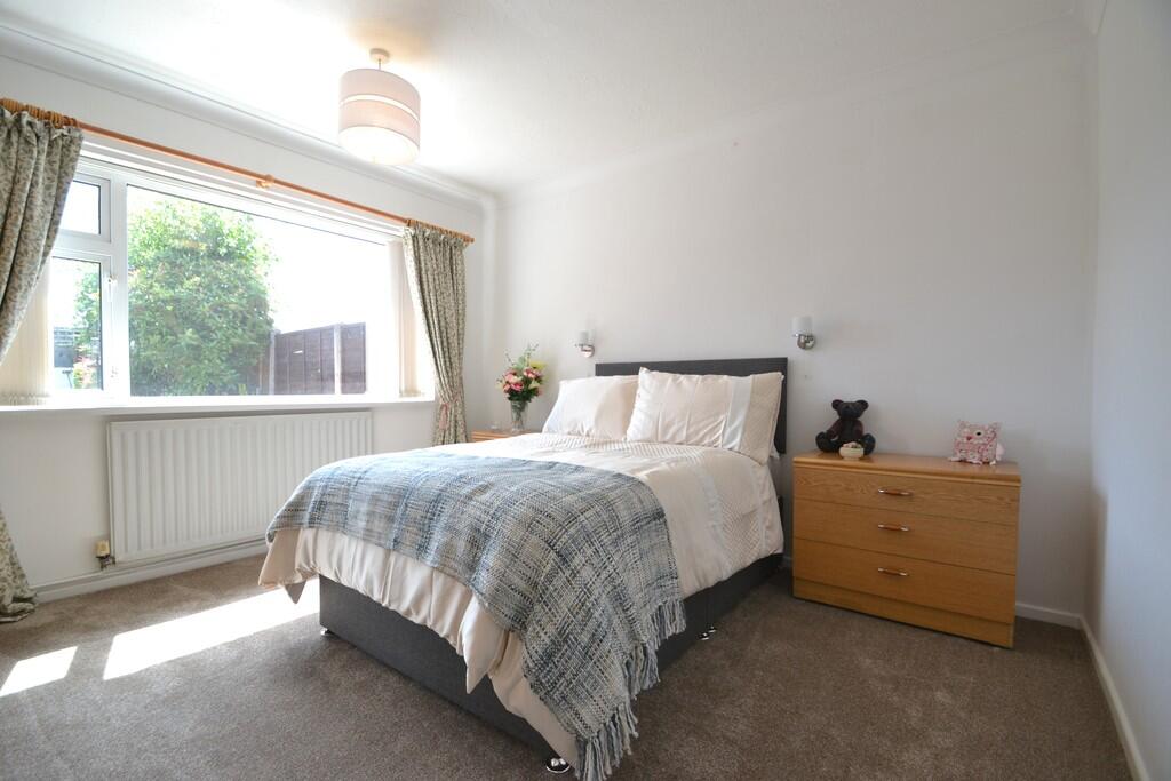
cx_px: 586
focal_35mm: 15
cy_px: 390
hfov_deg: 100.4
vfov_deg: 77.3
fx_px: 488
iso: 280
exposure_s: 1/125
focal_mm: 10
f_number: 5.6
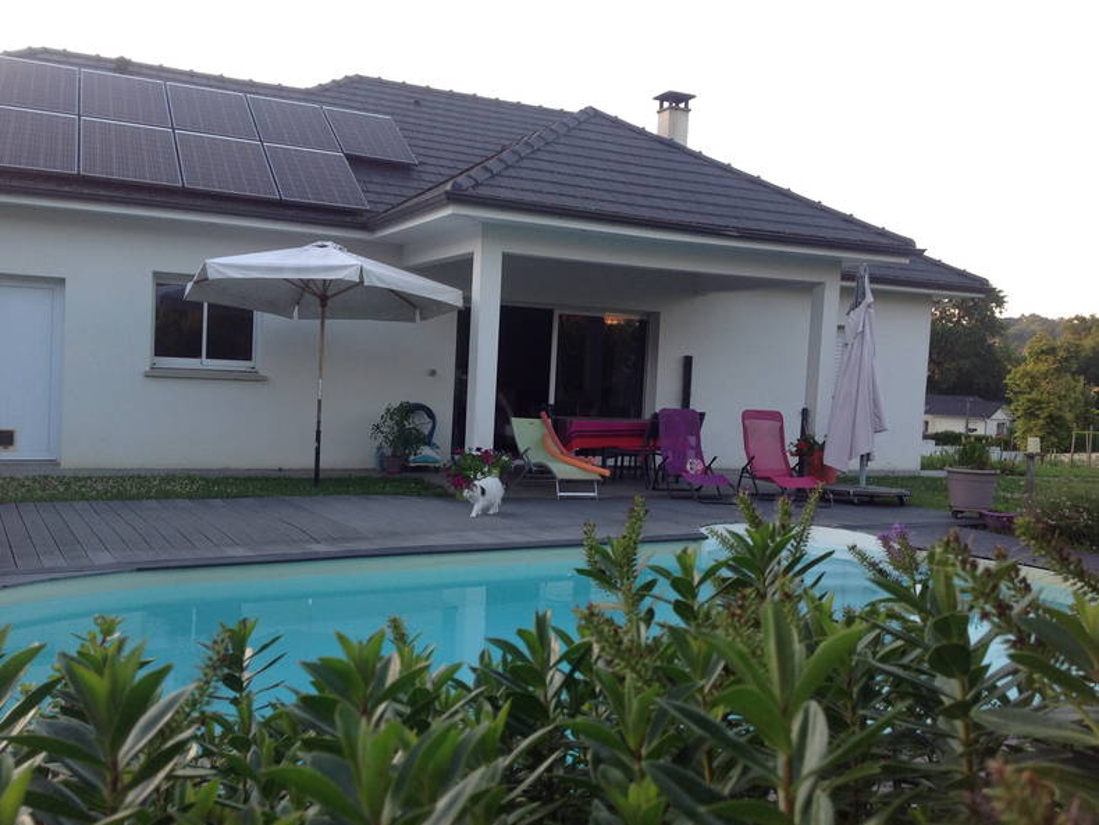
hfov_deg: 52.6
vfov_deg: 40.7
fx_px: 1112
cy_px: 412
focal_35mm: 35
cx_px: 550
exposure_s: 1/120
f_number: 2.4
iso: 80
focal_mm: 4.28
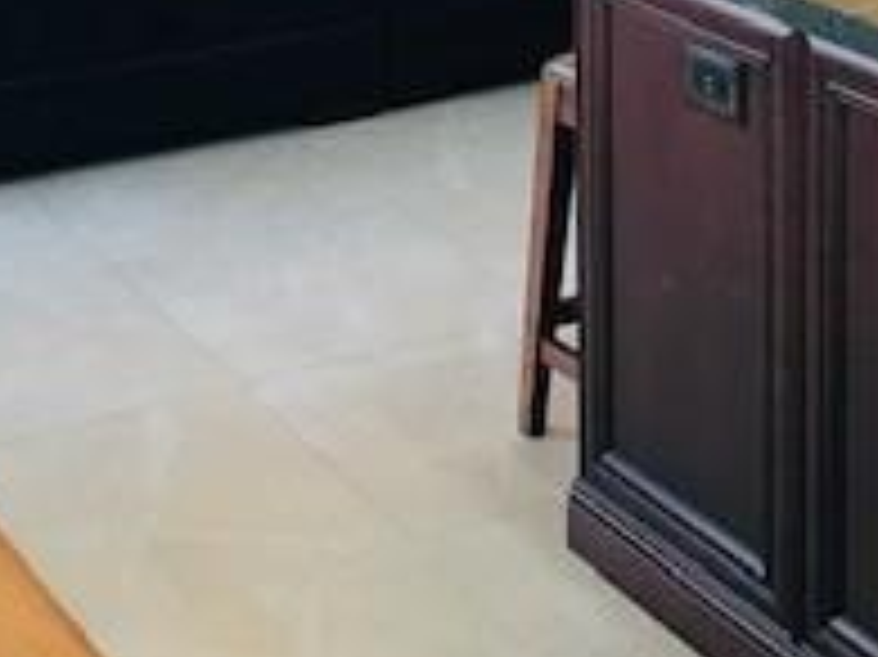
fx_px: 2332
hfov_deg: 21.3
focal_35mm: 92
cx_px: 446
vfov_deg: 14.8
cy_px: -351
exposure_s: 1/17
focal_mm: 3.99
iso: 40
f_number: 1.8
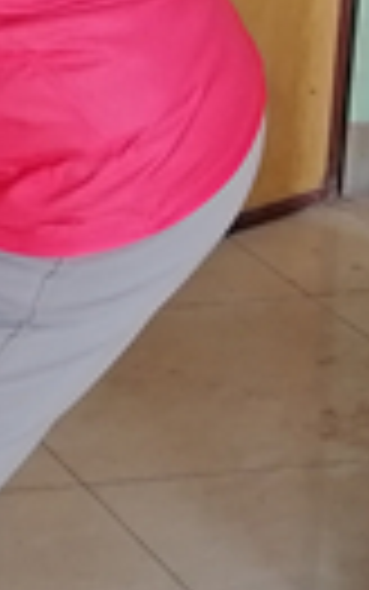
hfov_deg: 7.4
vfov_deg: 12.4
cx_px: -454
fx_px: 2700
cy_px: 142
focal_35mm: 168
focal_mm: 5.3
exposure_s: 1/33.3
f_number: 1.8
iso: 100
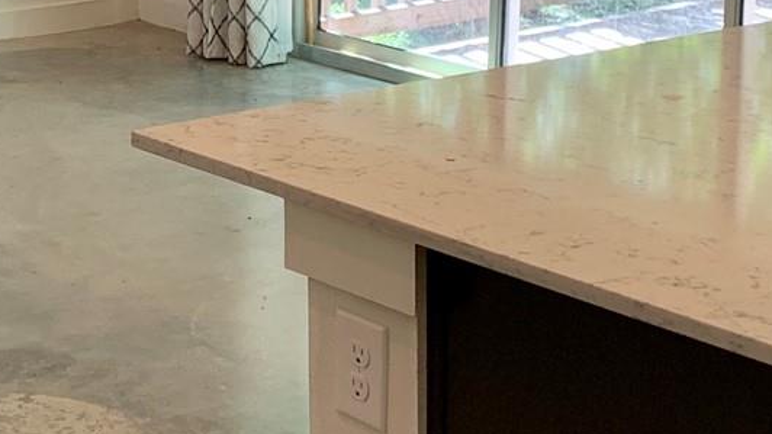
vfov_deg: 11.0
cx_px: 1
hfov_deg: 19.1
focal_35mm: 109
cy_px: 46
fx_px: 2231
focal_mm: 4.25
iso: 50
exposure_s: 1/60
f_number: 1.8
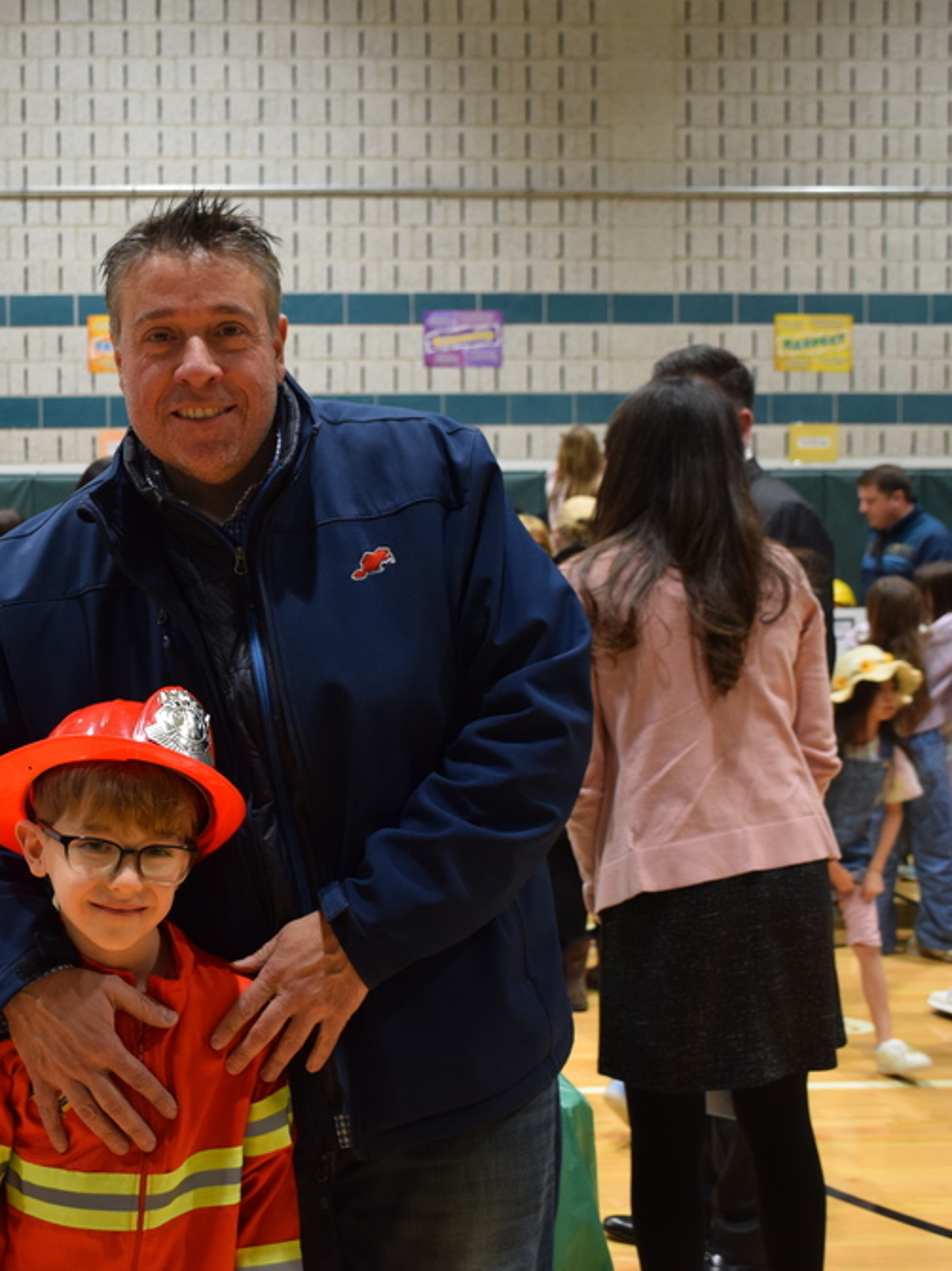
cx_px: 186
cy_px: 635
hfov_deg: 28.1
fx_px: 1862
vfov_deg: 37.7
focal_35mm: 51
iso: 800
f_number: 3.8
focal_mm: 23
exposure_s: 1/60
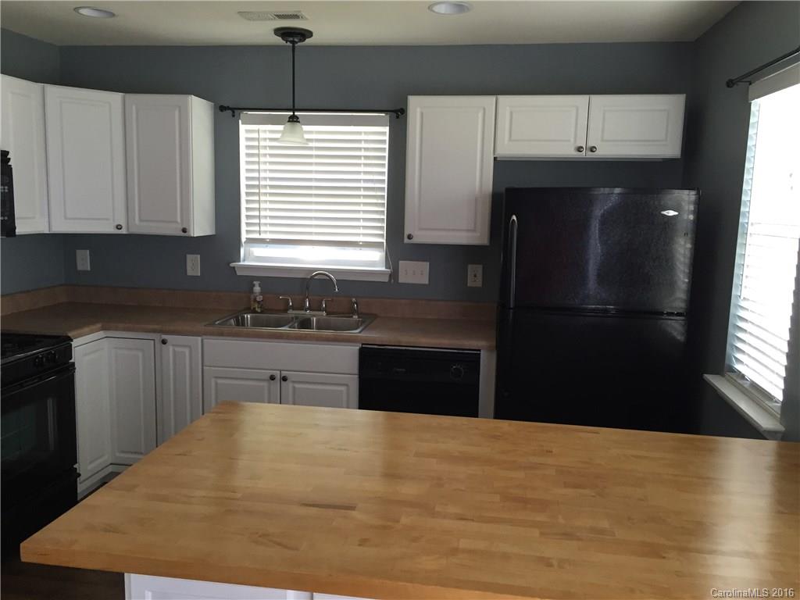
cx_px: 400
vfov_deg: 48.2
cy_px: 300
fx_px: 670
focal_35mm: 29
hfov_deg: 61.7
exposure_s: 1/30
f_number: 2.2
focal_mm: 4.15
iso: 100
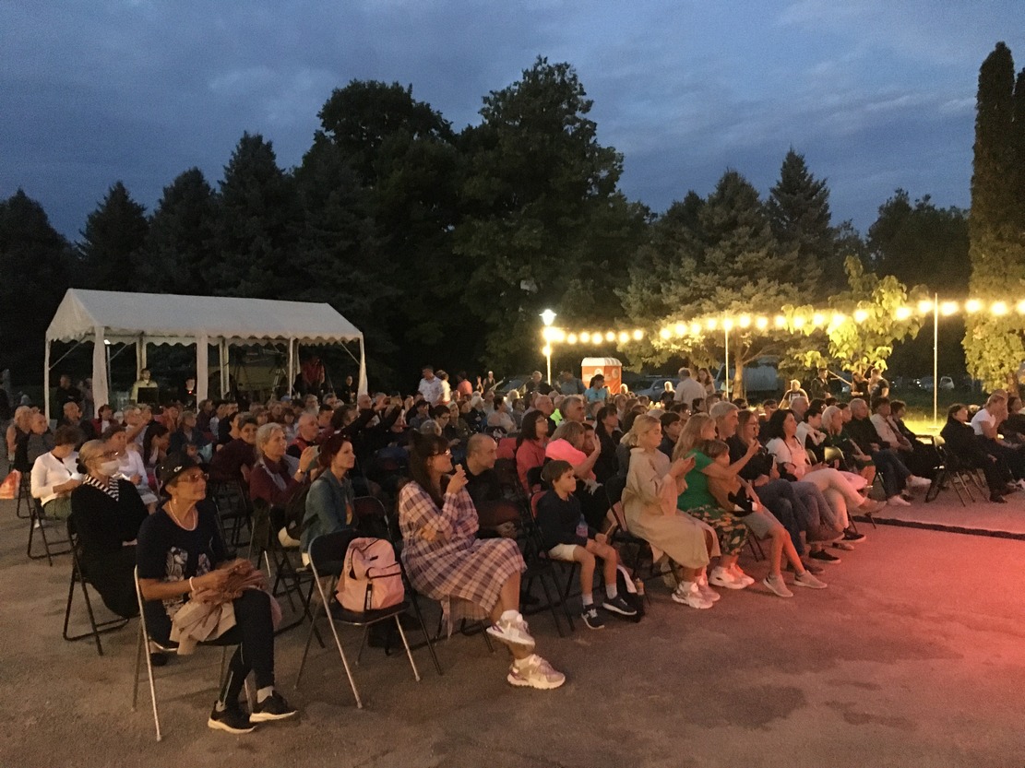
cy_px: 384
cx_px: 512
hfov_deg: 61.7
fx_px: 859
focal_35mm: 29
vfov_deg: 48.2
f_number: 2.2
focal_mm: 4.15
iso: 1250
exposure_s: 1/17
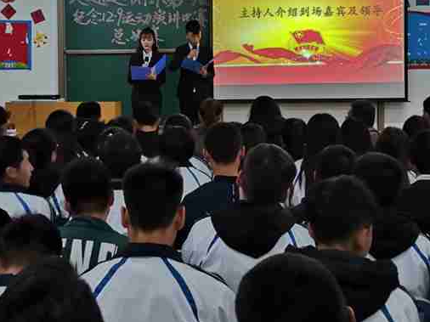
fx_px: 844
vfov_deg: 21.4
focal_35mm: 68
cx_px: 186
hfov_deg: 28.5
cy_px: 71
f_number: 1.8
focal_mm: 3.95
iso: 250
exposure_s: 1/33.3
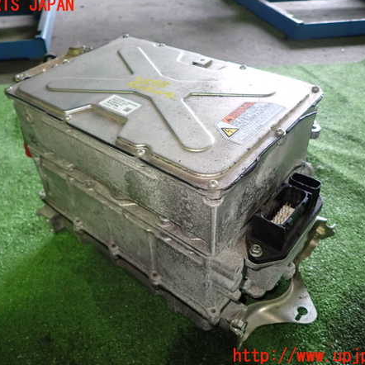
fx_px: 358
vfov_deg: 54.0
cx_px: 172
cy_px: 181
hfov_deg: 54.0
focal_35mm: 30
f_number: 2
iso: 320
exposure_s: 1/30
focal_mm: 4.5
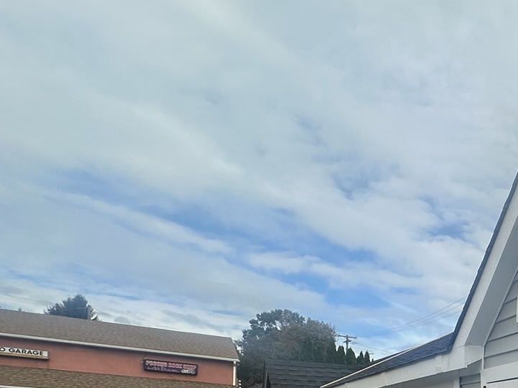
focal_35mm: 39
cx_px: 675
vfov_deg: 30.5
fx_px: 583
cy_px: 479
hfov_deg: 34.1
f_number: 2.2
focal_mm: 2.22
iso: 50
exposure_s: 1/2020
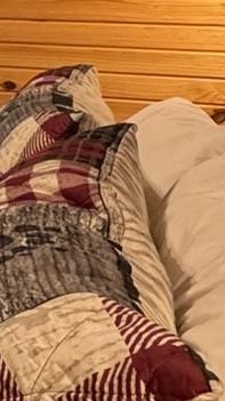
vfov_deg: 22.6
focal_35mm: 89
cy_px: -40
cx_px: -448
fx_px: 946
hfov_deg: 10.1
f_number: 2.2
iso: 320
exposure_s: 1/60
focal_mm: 2.22
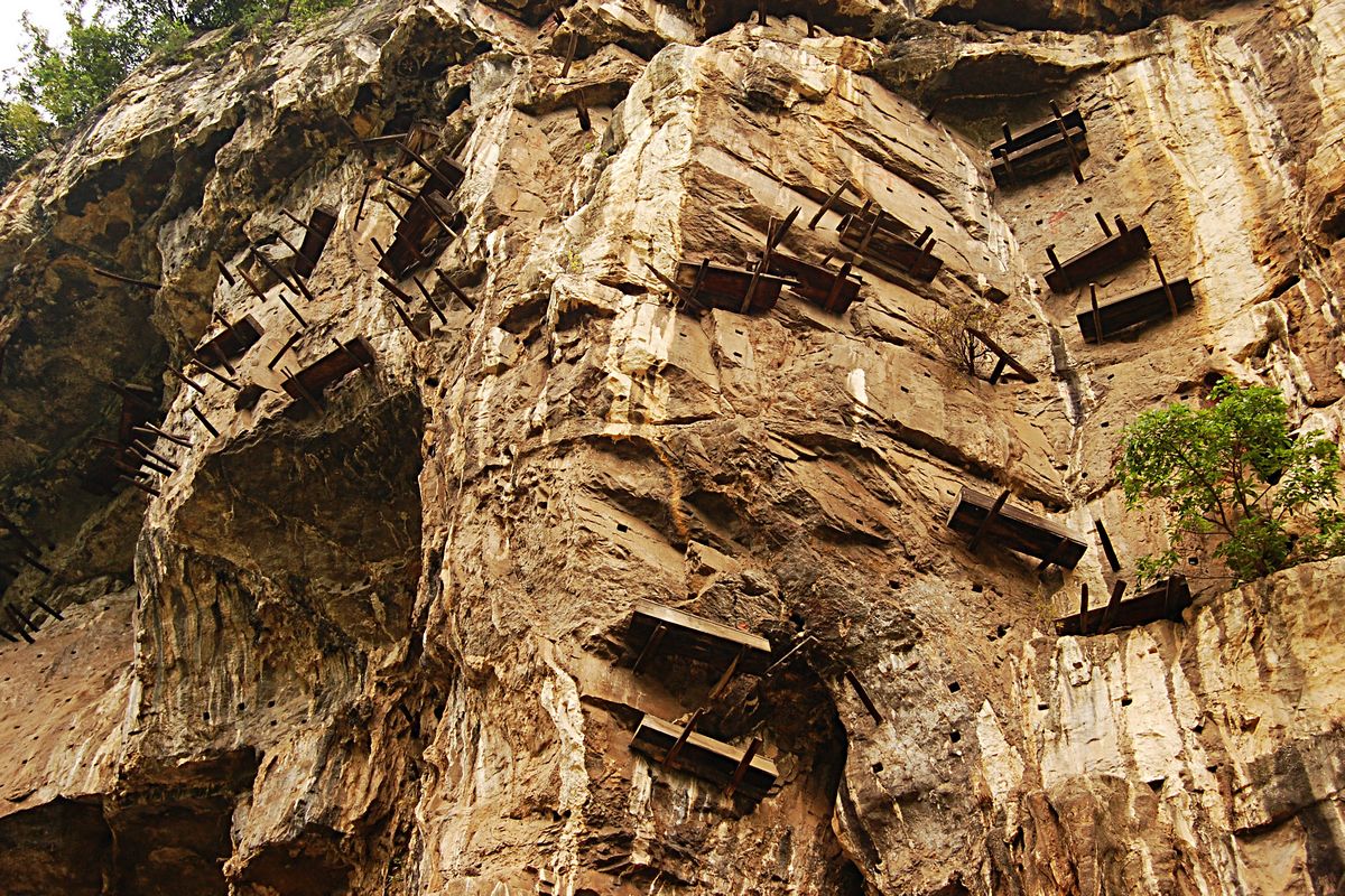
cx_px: 672
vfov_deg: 29.9
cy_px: 448
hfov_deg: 43.6
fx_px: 1681
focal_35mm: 45
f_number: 7.1
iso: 400
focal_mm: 30
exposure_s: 1/200
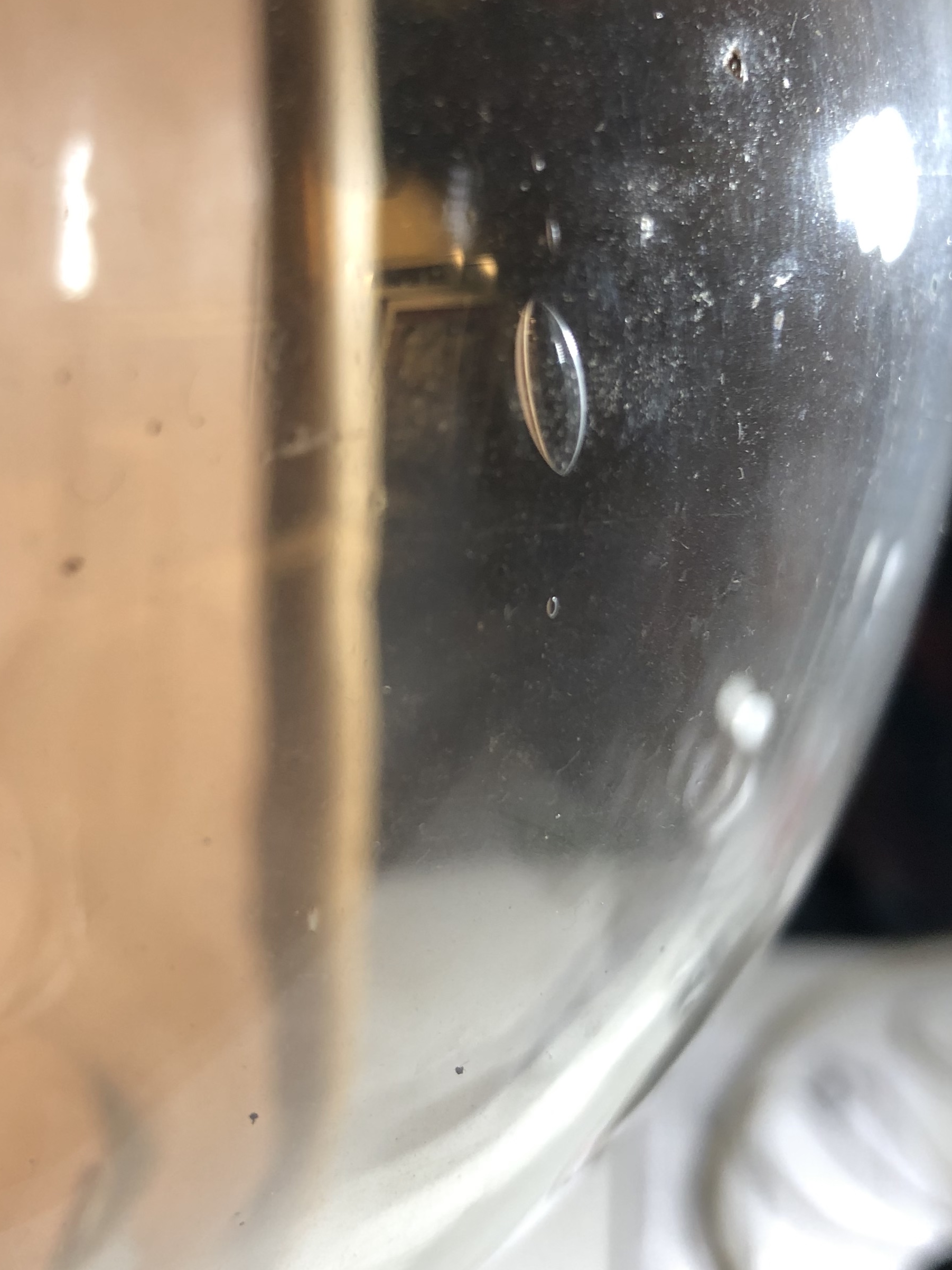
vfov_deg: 39.9
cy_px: 417
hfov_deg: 30.9
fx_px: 1723
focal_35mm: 47
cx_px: 428
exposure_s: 1/24
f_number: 1.8
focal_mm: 3.99
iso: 40
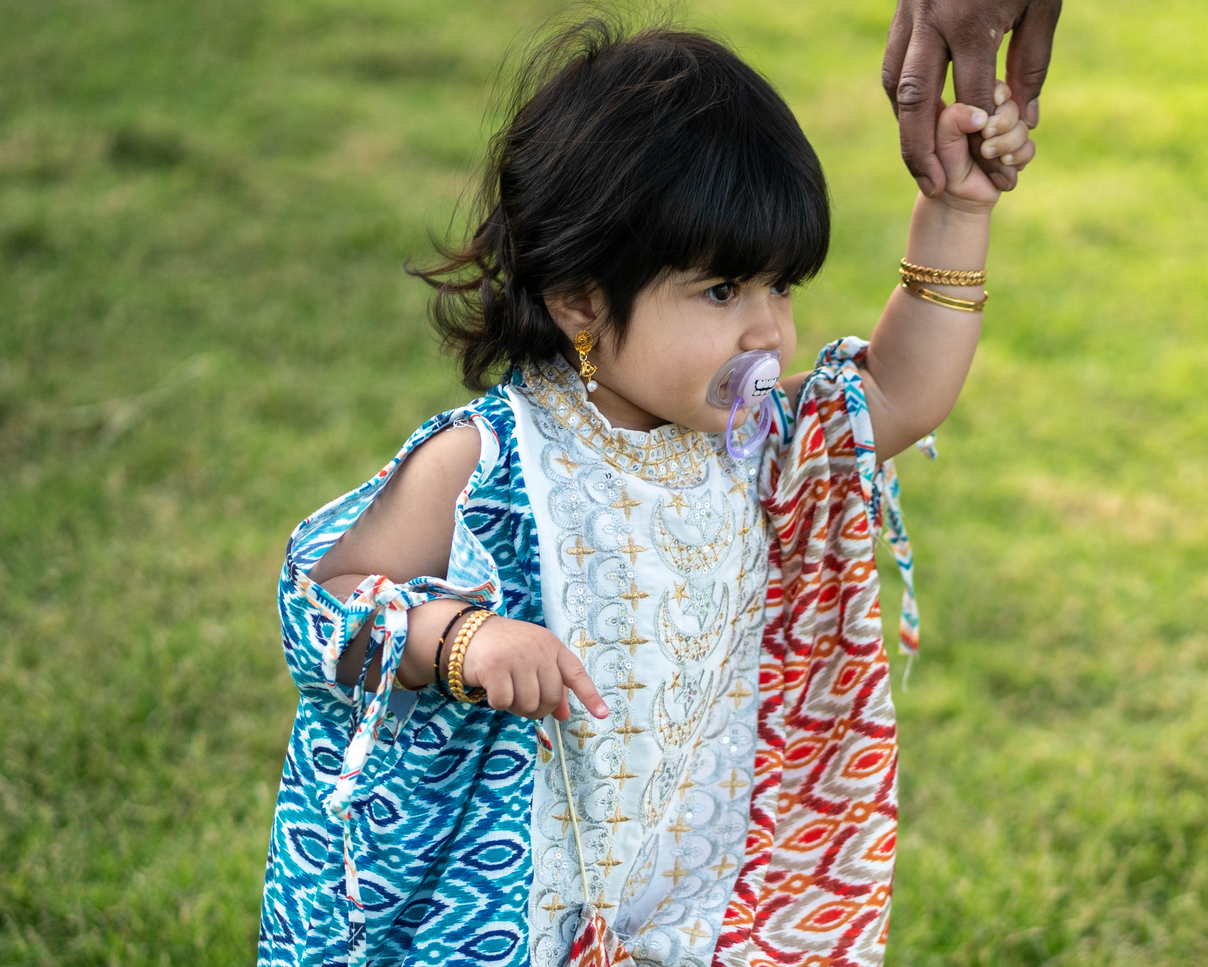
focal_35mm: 169
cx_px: 765
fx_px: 6042
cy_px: 815
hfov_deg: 11.4
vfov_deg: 9.1
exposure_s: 1/1000
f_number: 1.8
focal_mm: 85
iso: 250
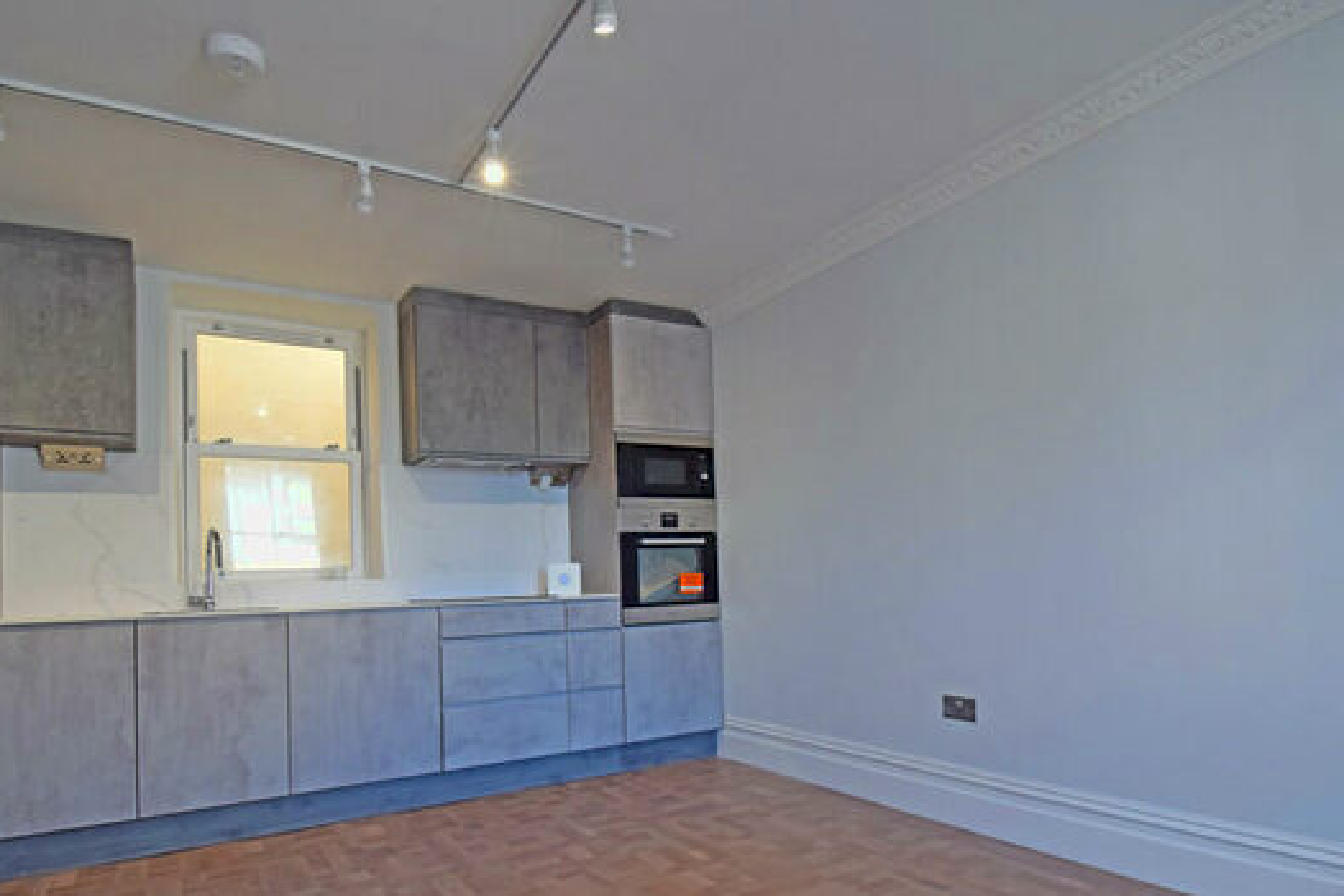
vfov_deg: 61.2
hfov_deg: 84.0
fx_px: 747
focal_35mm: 20
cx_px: 663
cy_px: 554
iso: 640
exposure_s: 1/50
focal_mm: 10
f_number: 6.3
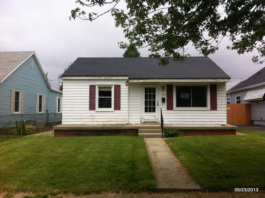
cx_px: 132
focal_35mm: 35
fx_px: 268
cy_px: 99
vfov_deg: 40.6
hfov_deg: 52.7
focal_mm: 3.85
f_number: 2.8
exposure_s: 1/2320
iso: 80
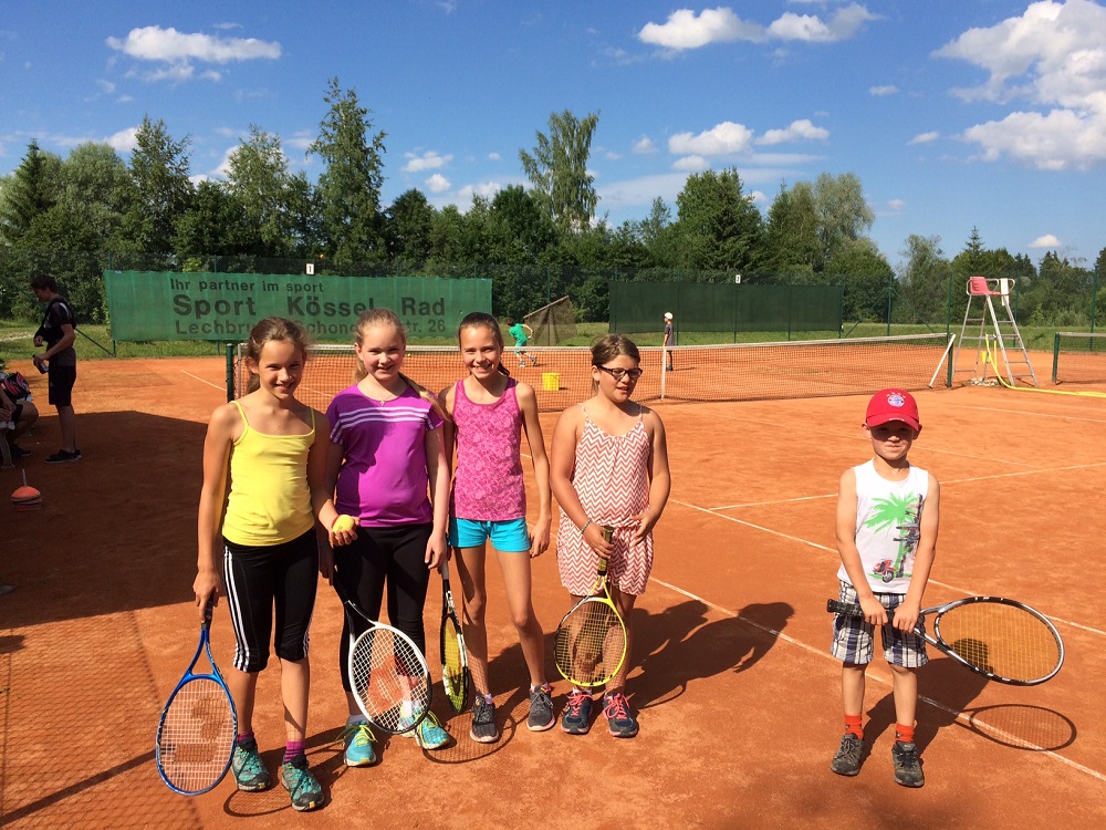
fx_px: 927
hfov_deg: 61.7
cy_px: 415
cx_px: 553
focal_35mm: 29
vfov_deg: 48.2
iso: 32
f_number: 2.2
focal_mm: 4.15
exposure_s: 1/2160
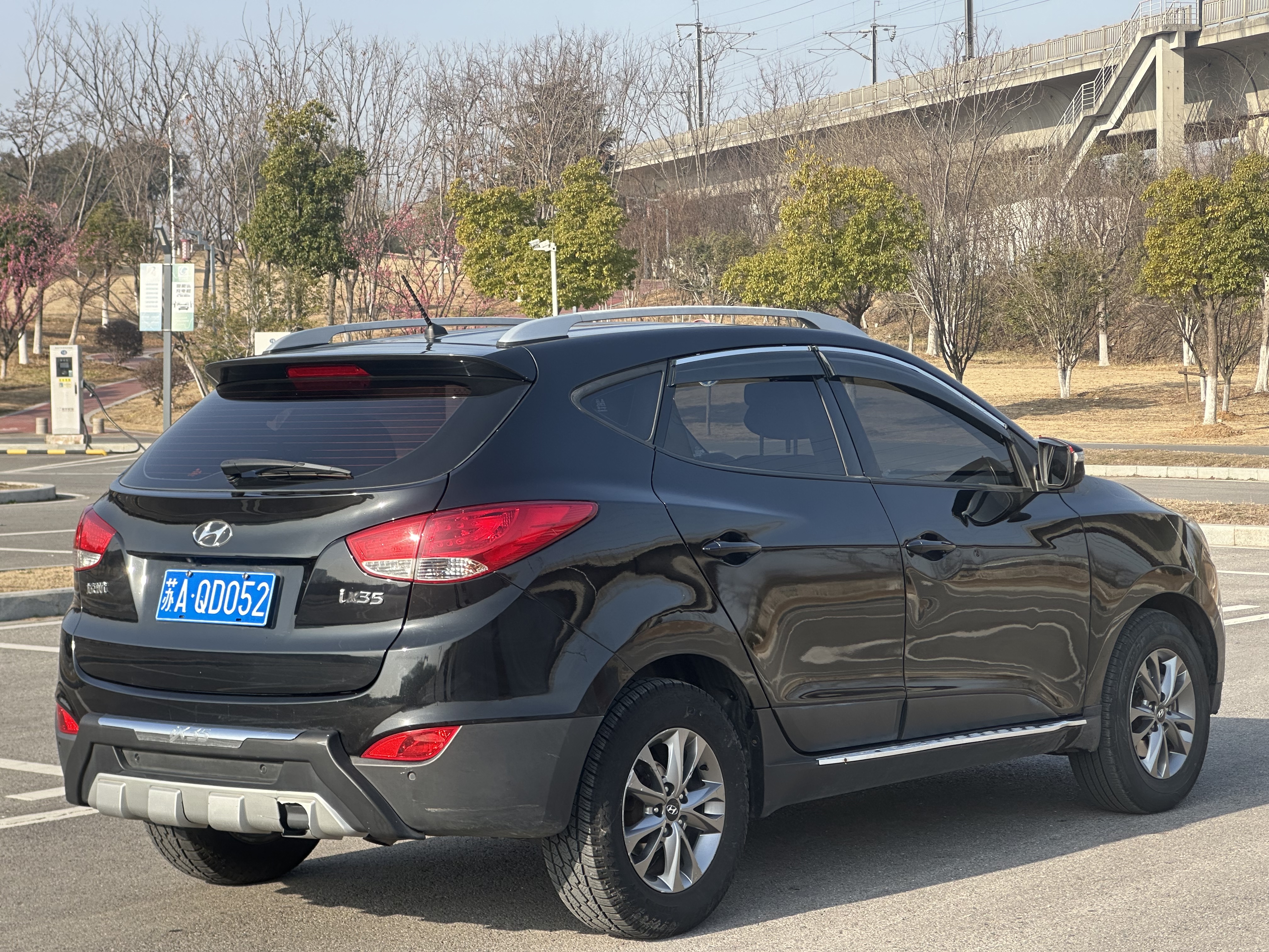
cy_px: 476
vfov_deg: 19.1
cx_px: 634
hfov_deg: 25.3
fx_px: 2823
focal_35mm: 77
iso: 32
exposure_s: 1/328
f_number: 2.8
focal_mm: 9
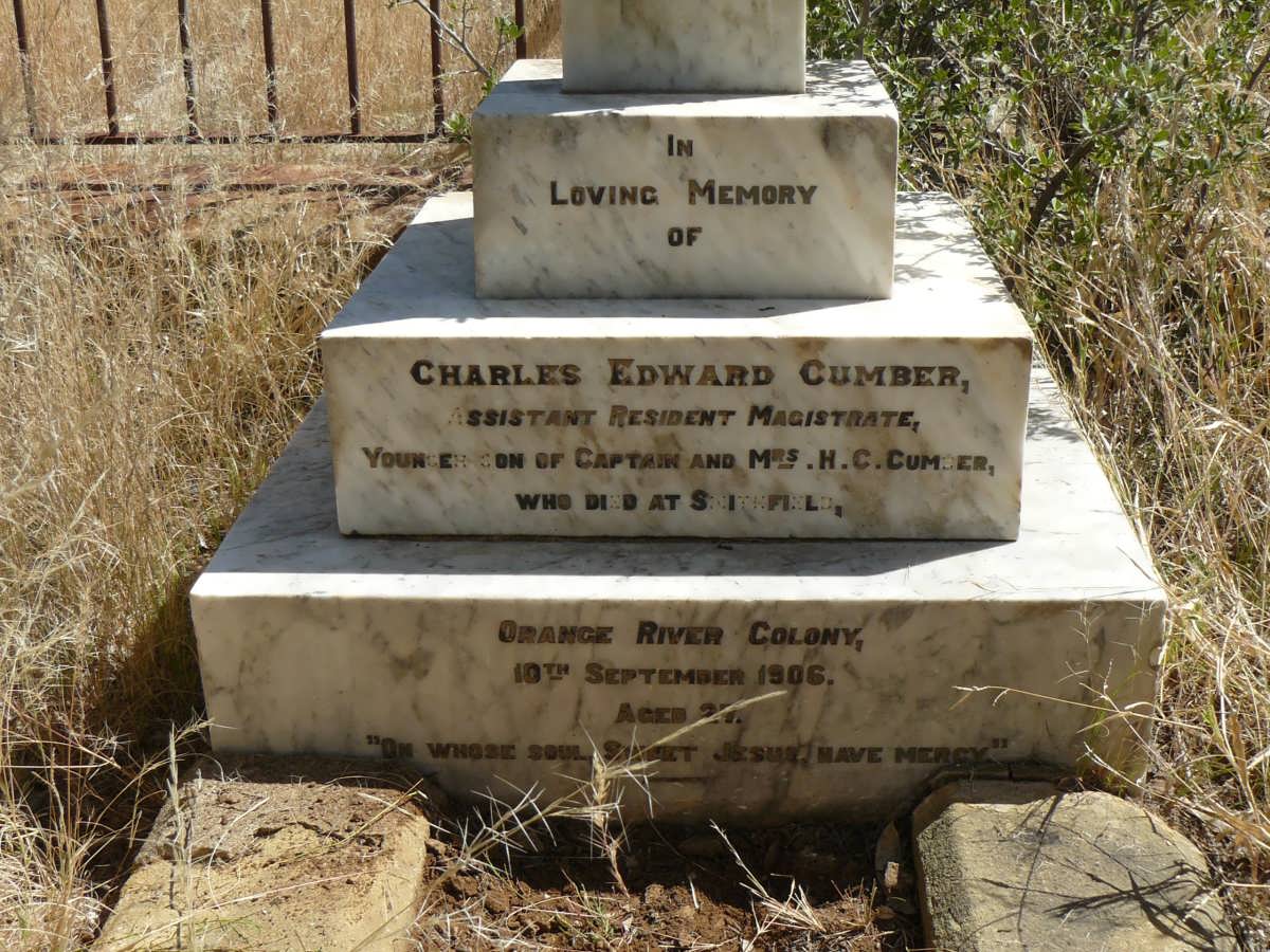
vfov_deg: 33.6
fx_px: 1578
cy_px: 476
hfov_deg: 43.9
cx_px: 635
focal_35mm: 43
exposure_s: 1/400
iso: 100
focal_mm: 6
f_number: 5.6
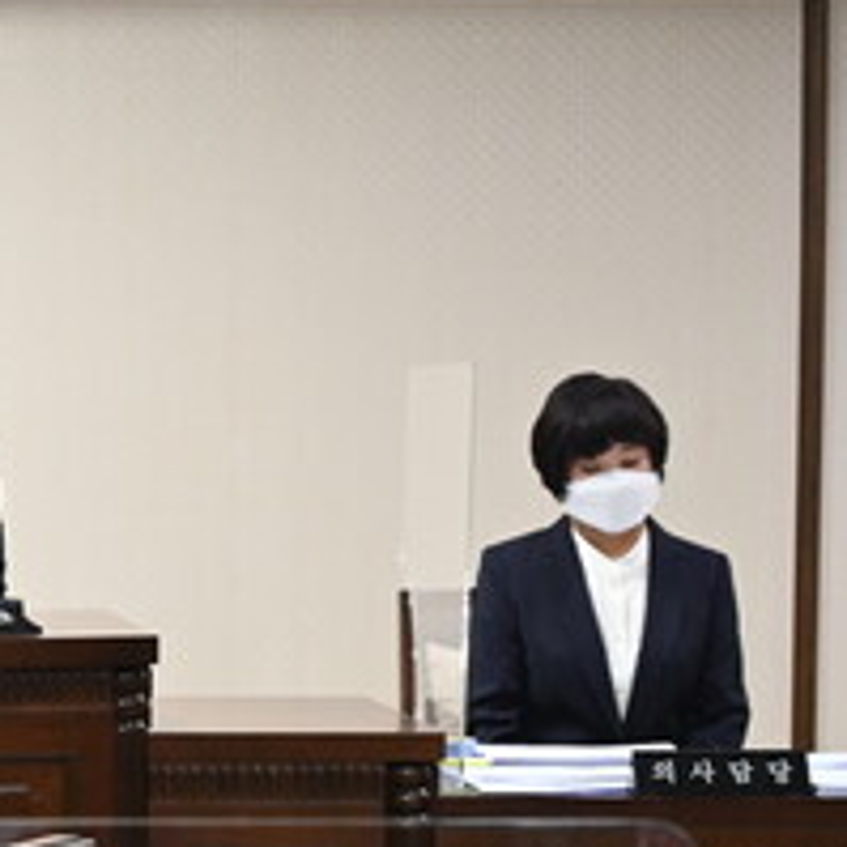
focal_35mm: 156
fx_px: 4319
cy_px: 598
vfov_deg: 11.2
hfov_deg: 10.8
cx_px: -375
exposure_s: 1/100
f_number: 5
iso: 1600
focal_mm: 61
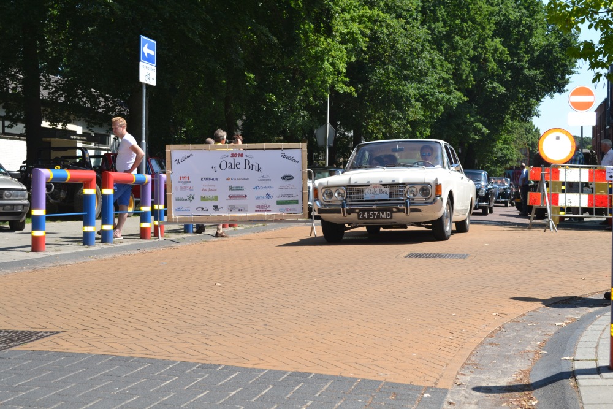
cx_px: 306
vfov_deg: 25.1
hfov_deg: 36.9
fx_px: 920
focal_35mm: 54
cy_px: 204
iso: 100
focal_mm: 36
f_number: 7.1
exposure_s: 1/200
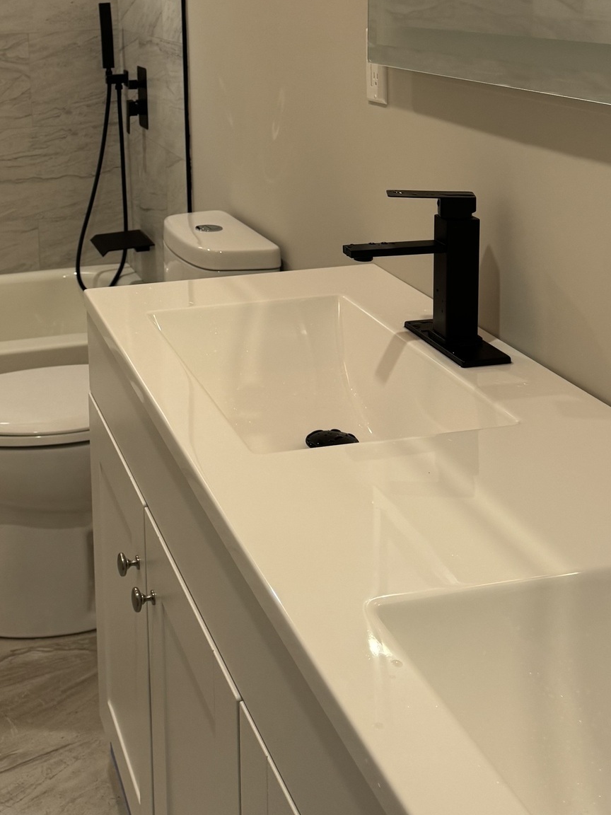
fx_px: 1130
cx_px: 136
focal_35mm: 48
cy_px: 137
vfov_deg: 37.9
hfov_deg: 29.7
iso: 160
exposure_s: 1/121
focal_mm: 6.76
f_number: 1.78
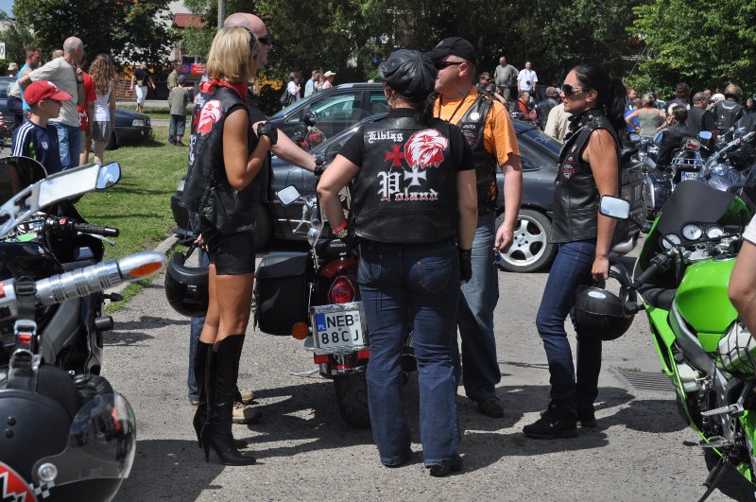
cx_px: 378
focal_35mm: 63
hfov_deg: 31.9
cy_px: 251
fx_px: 1321
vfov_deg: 21.5
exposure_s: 1/500
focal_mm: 42
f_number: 11
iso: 320
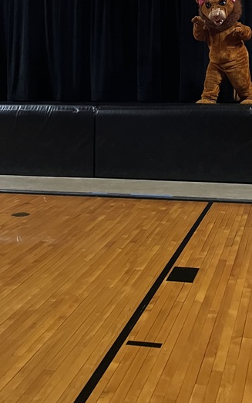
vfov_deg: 36.0
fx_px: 593
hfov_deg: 23.8
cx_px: 173
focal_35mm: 54
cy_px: 69
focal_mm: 5.1
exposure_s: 1/30
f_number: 1.6
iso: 800
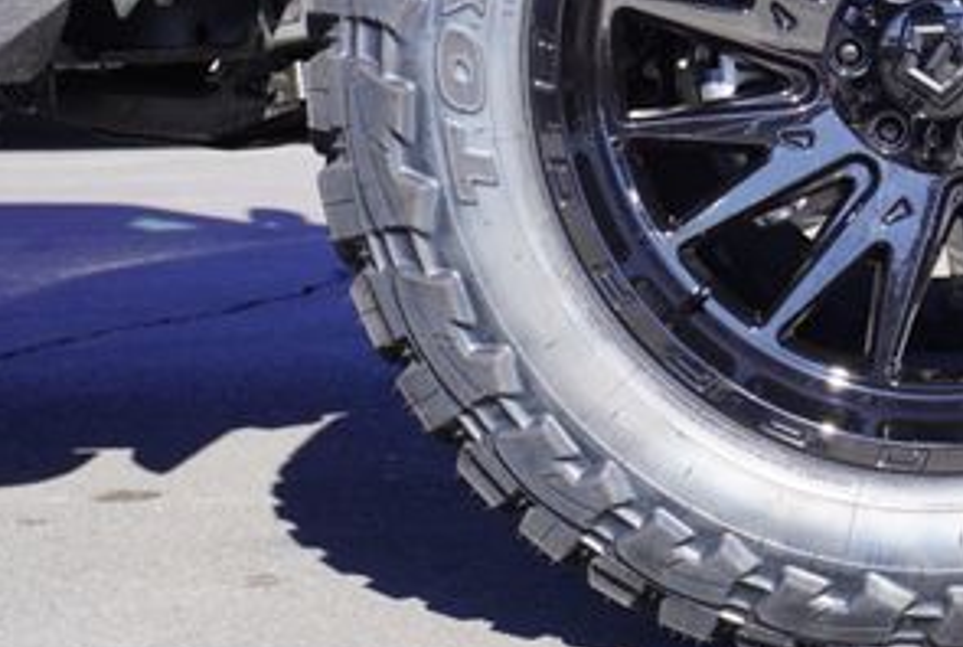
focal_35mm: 117
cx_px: 927
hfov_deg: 17.1
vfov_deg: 11.7
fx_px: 3136
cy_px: 36
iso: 100
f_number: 8
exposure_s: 1/100
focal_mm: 36
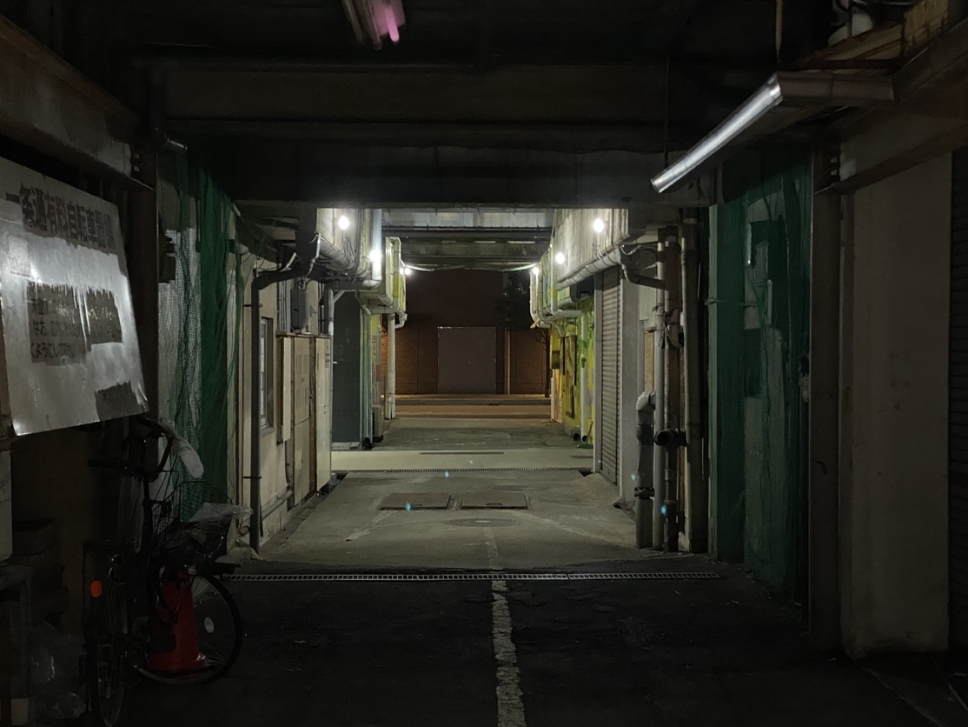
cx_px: 498
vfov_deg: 26.1
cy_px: 364
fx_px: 1566
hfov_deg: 34.3
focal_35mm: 56
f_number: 2
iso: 1250
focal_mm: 6
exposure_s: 1/24
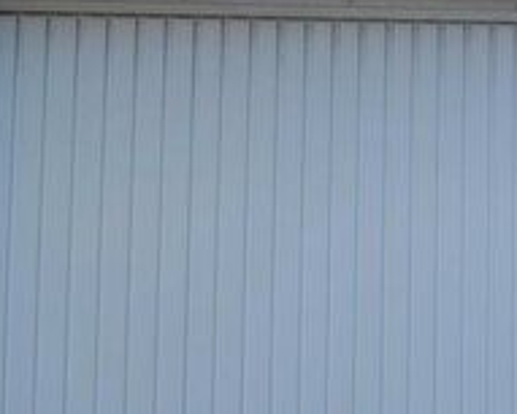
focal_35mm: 62
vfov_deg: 23.9
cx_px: 682
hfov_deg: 25.8
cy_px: 37
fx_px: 949
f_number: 5.6
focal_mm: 12
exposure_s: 1/125
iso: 100
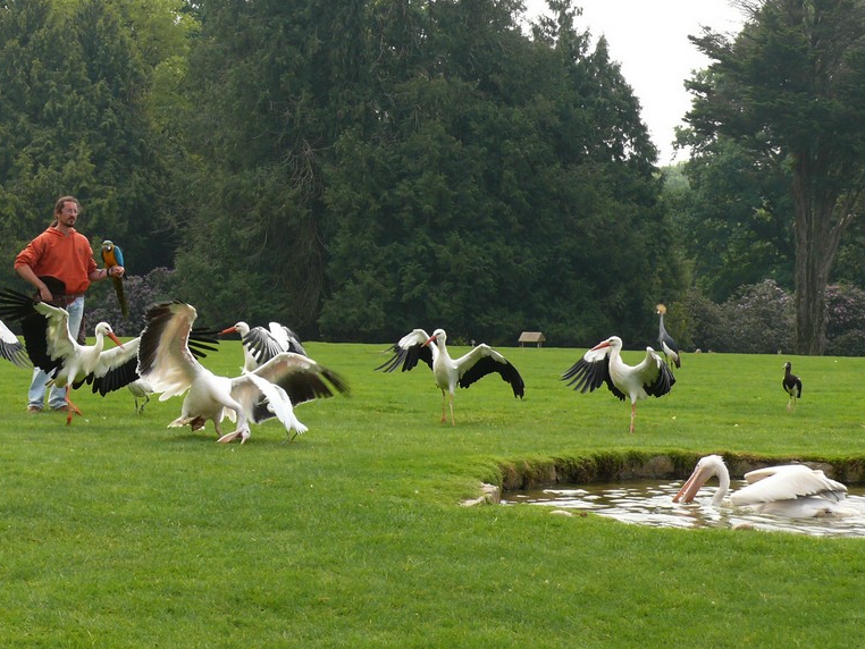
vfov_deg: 15.3
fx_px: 2425
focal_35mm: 97
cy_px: 317
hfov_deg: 20.2
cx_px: 415
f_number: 4
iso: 100
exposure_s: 1/250
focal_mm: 12.3
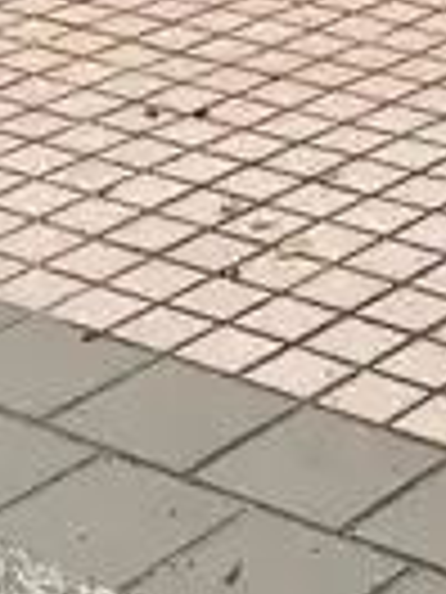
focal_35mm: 157
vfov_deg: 11.2
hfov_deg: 9.4
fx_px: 2697
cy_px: -648
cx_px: 428
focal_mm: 5.1
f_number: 1.6
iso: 50
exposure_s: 1/1458
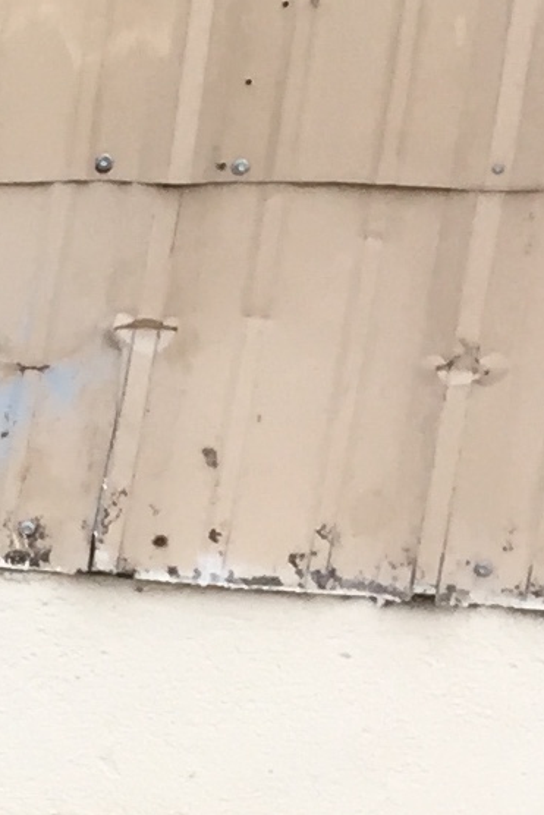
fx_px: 4009
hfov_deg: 6.5
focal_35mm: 177
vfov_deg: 11.1
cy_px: 1243
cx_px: -1487
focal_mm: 4.15
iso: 32
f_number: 2.2
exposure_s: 1/314
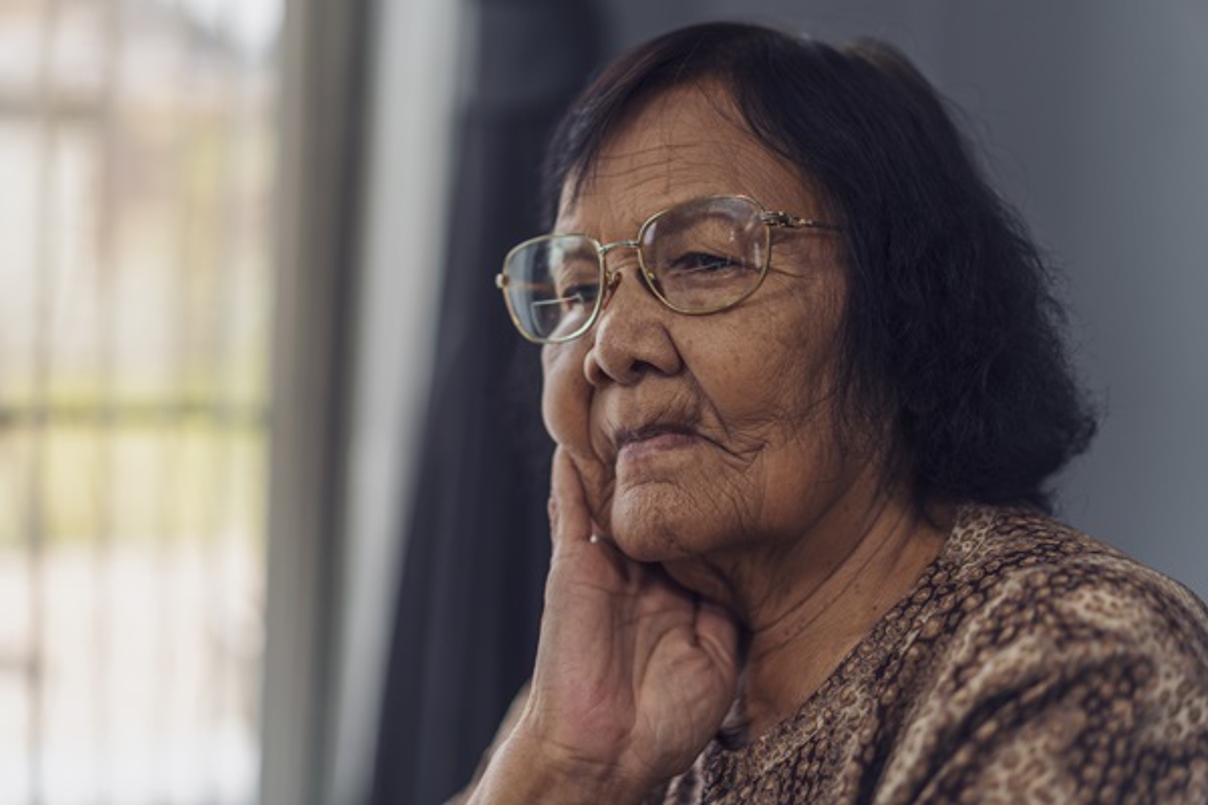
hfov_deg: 36.2
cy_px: 402
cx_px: 604
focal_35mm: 55
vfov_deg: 24.6
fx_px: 1845
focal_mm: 55
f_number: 1.8
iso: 100
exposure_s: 1/320
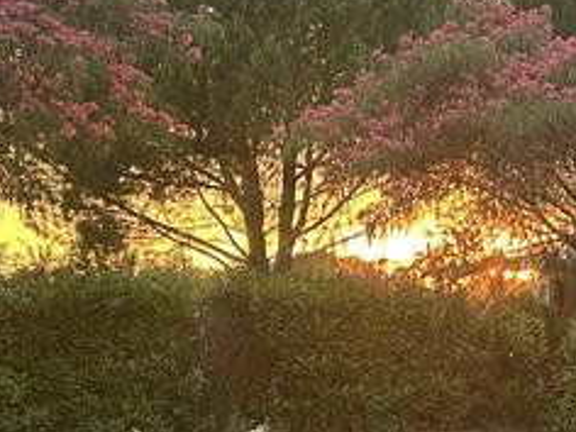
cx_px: 505
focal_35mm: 88
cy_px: 308
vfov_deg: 16.7
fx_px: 1464
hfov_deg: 21.8
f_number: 1.5
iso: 125
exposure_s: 1/116
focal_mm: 5.7
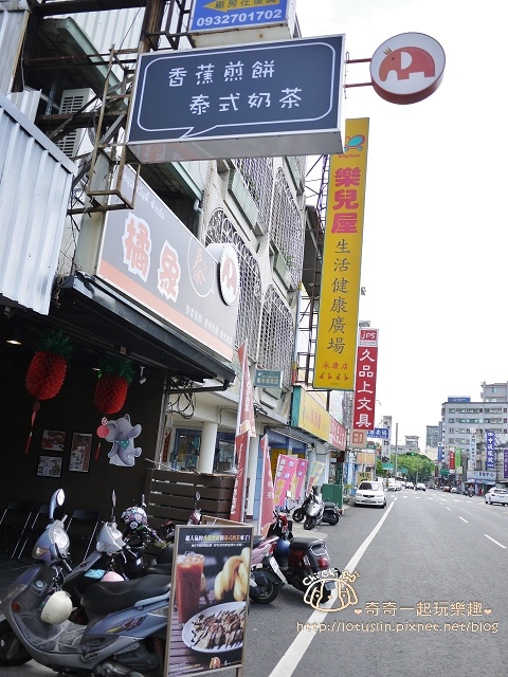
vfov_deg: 63.4
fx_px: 548
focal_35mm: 28
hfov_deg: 49.7
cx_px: 254
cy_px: 338
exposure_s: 1/800
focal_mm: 14
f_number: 2.5
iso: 100
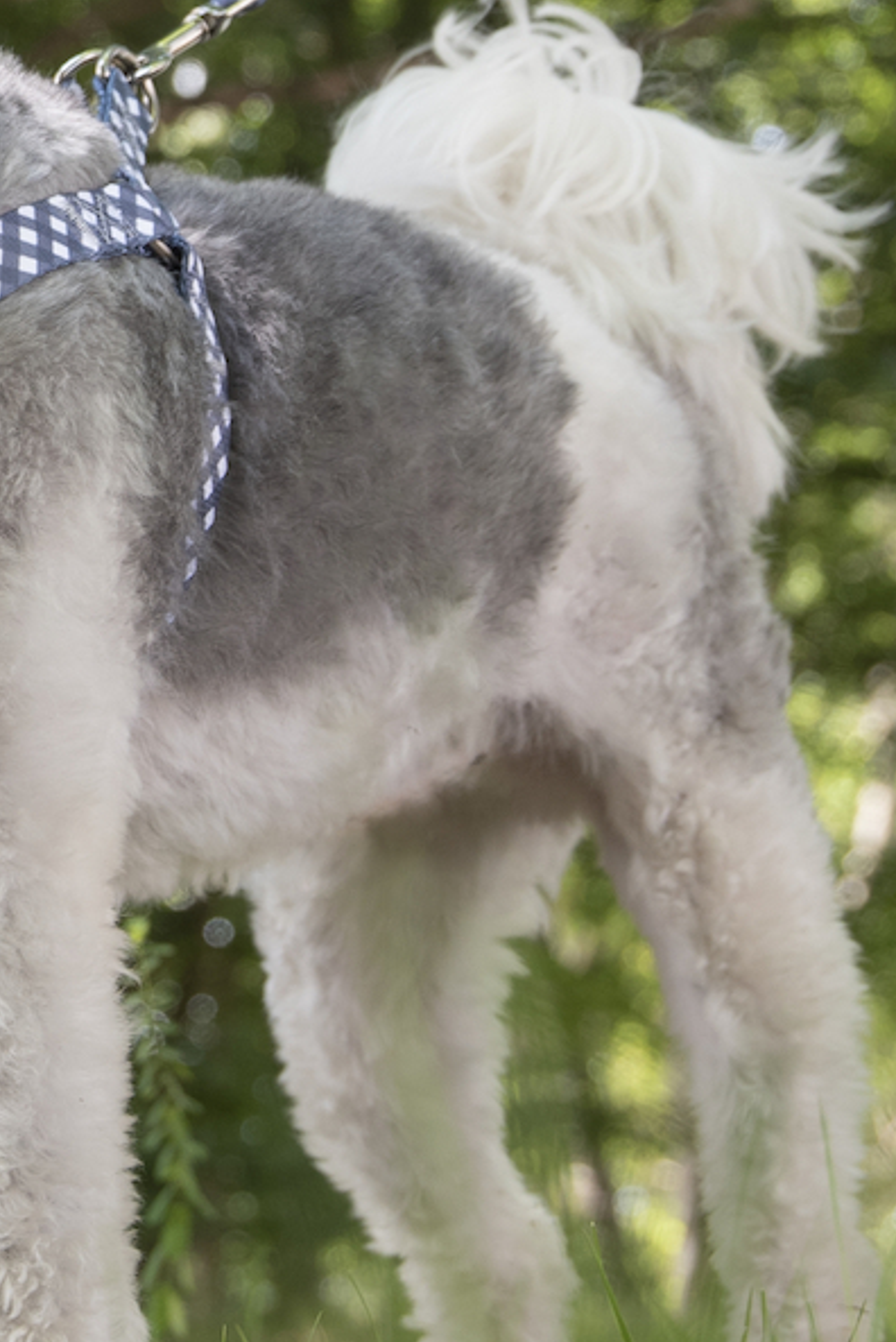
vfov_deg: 14.9
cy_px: -38
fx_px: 5034
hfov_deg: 9.9
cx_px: -393
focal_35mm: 135
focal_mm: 40
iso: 250
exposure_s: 1/100
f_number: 5
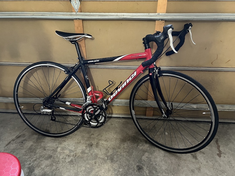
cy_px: 88
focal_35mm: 26
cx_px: 118
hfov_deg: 67.3
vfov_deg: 53.1
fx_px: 177
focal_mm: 5.7
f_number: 1.5
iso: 640
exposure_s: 1/30
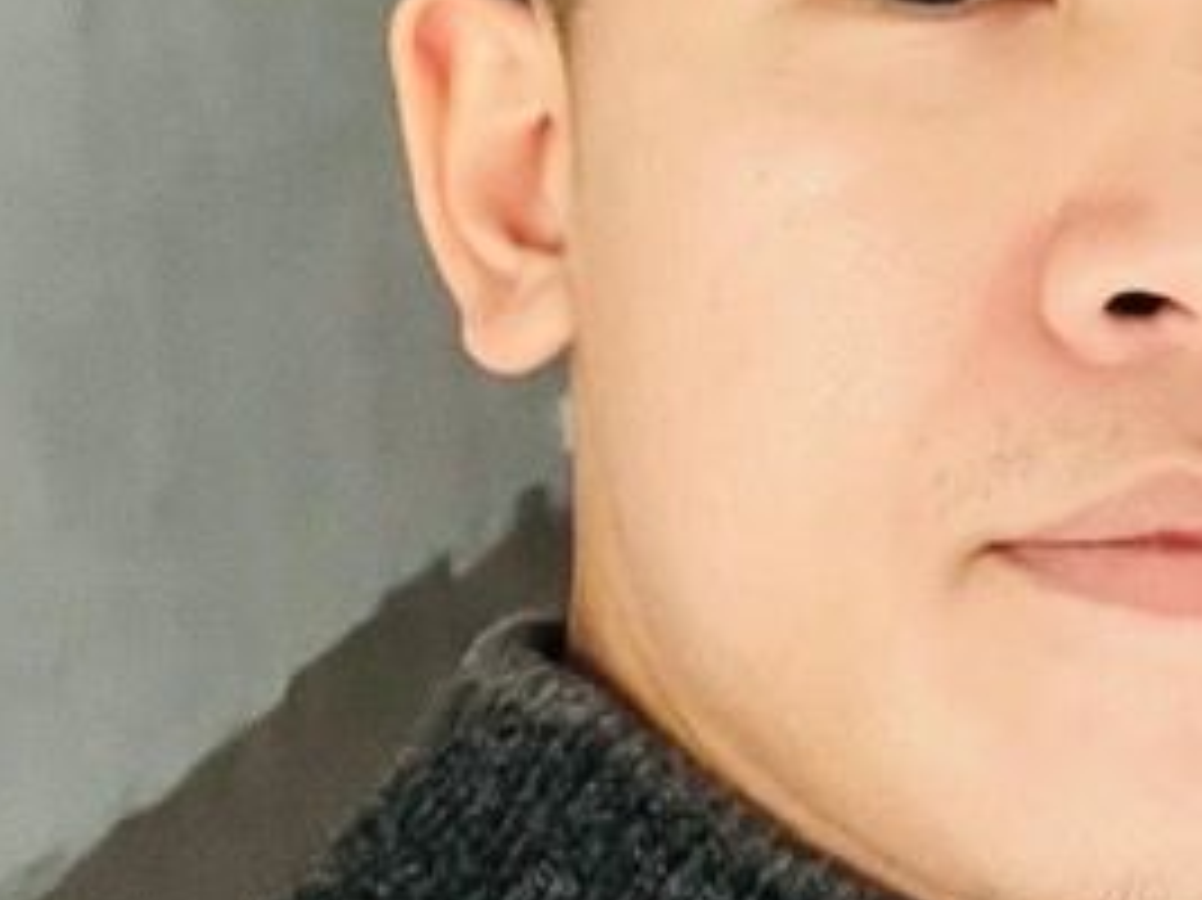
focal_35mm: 115
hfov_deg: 16.0
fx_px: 3991
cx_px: 1675
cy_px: 27
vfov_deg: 12.7
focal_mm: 2.71
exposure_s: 1/60
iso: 320
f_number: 2.2
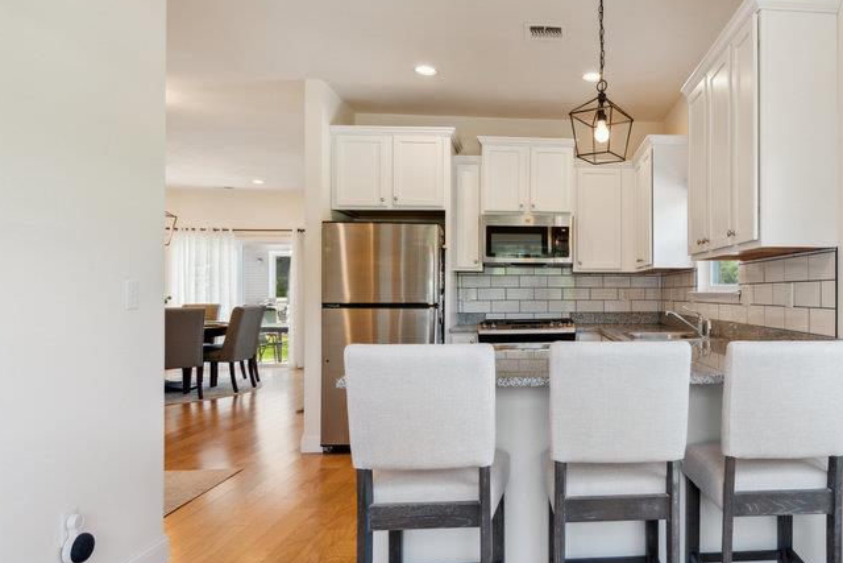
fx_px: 586
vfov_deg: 51.3
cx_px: 609
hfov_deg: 67.9
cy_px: 300
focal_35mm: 25
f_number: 5.6
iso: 400
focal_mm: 16
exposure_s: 1/80
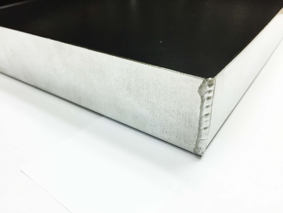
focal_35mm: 29
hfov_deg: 61.7
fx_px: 237
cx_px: 142
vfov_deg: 48.2
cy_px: 106
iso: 40
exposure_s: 1/30
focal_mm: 4.15
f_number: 2.2
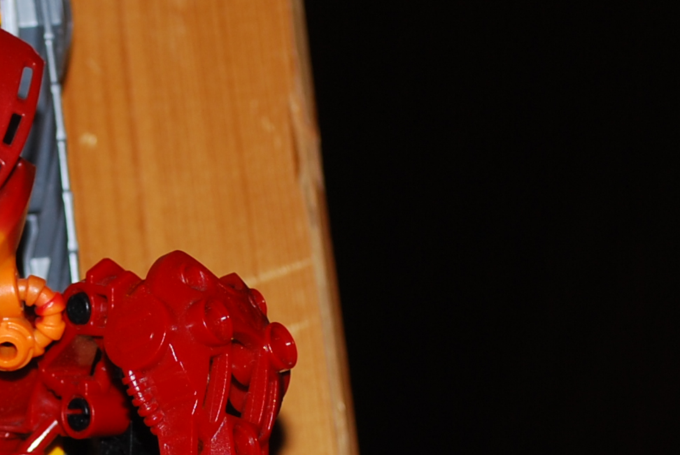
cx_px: -61
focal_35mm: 227
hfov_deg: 9.0
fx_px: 4294
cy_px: 550
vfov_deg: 6.0
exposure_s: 1/125
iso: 100
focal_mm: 38
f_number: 5.3
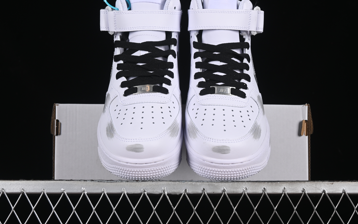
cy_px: 106
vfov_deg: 16.9
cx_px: 178
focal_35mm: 77
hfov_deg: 26.8
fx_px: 751
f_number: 8
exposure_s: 1/100
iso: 160
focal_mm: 50
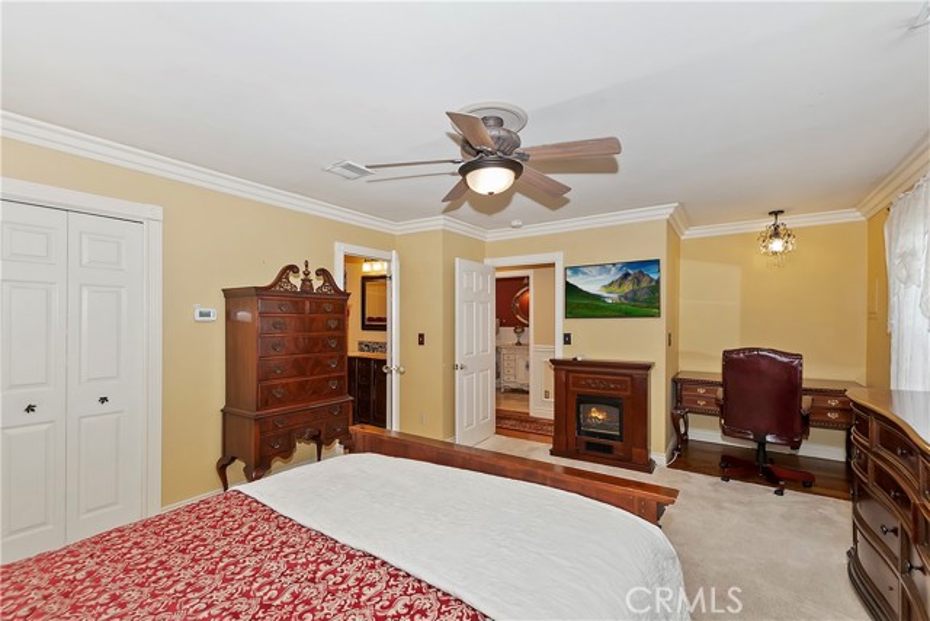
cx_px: 465
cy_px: 310
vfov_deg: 77.4
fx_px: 388
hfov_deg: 100.4
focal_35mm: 15
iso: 400
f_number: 8
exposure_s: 1/30
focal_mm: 10
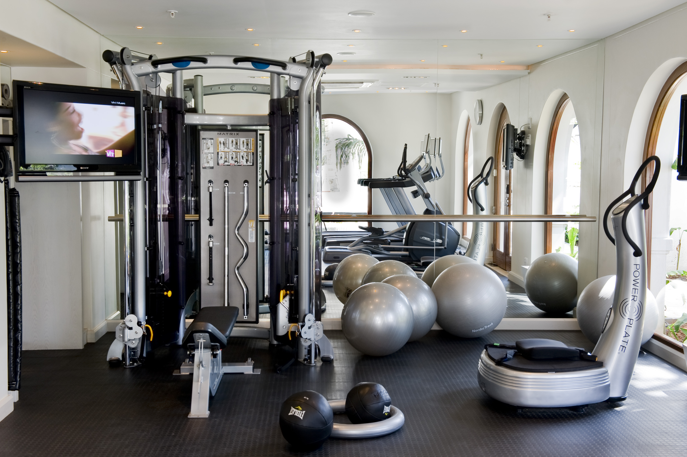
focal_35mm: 45
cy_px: 228
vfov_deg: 29.8
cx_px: 344
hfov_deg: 43.6
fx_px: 858
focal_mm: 45
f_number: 9.5
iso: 200
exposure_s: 1/6
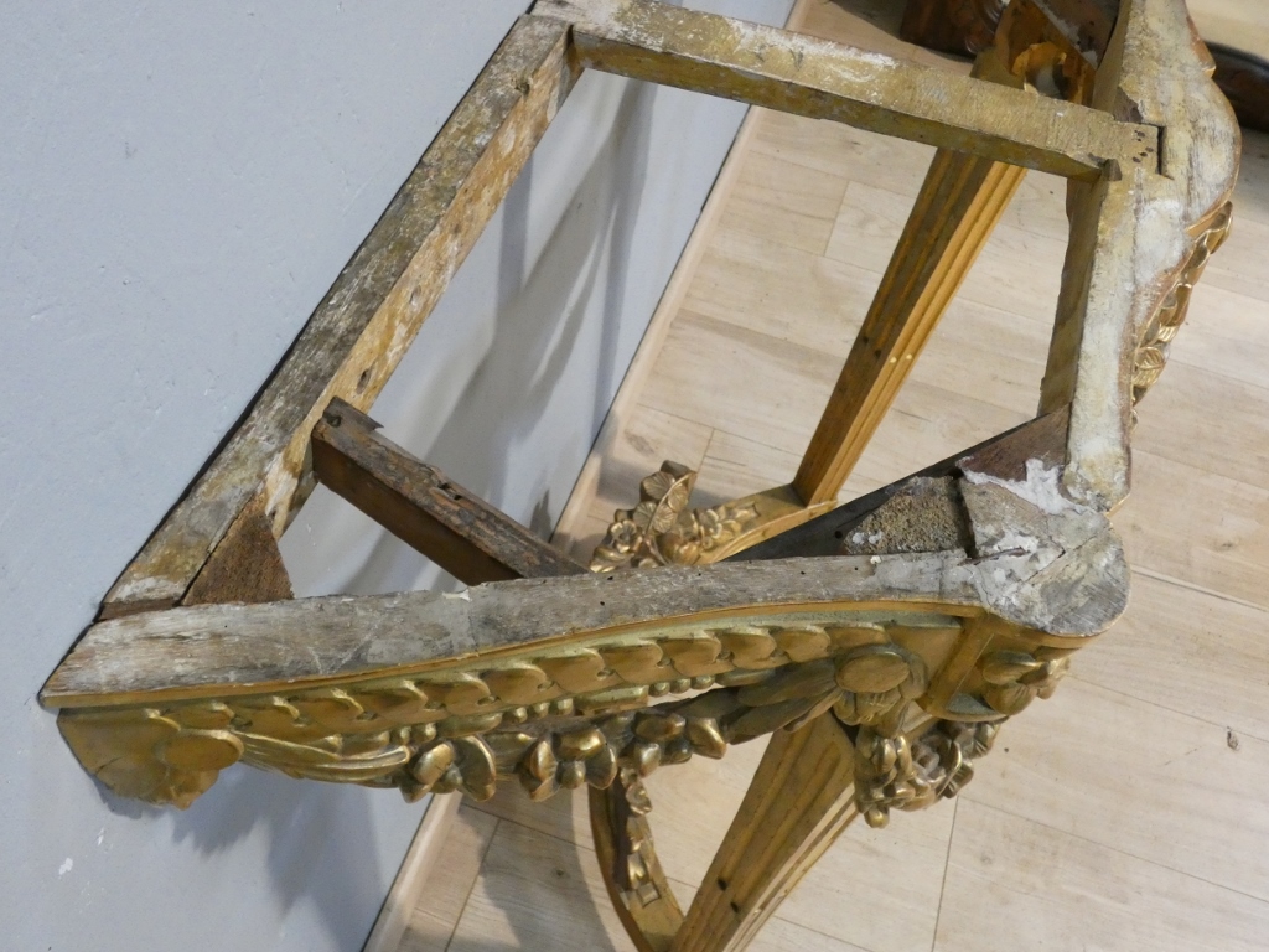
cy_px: 476
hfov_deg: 55.4
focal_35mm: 33
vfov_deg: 42.9
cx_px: 634
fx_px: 1210
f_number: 3.4
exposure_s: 1/125
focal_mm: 6
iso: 800
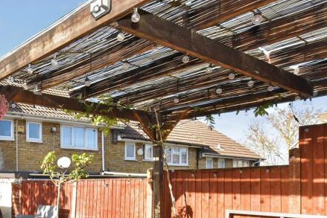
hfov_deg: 47.9
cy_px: 185
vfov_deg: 36.2
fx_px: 318
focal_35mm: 35
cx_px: 23
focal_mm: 10
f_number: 8
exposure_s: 1/200
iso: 200
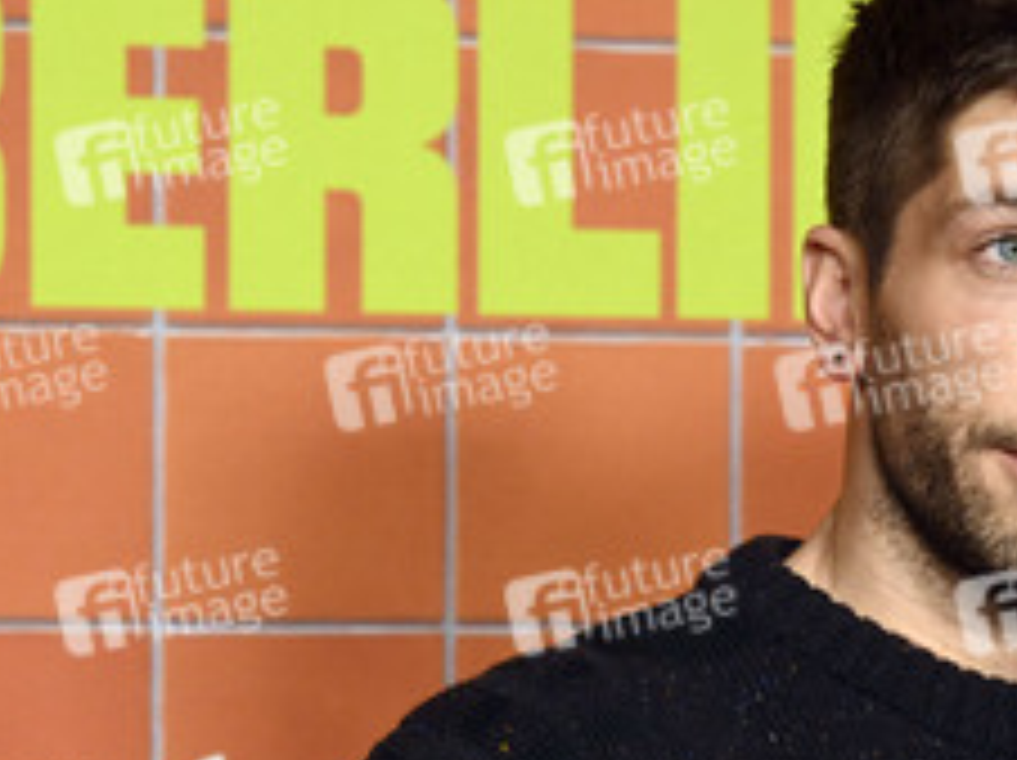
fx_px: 5635
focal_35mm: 192
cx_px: 952
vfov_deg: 7.7
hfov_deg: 10.3
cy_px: 490
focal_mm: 100
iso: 4000
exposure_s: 1/500
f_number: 6.3
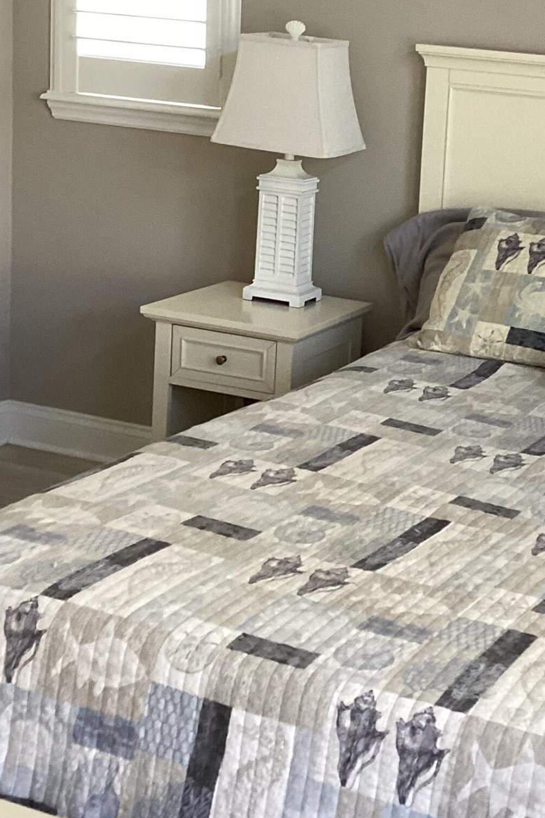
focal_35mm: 64
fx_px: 1453
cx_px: 522
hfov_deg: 20.7
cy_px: 199
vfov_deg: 30.9
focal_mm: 3.3
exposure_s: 1/60
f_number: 2.4
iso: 125
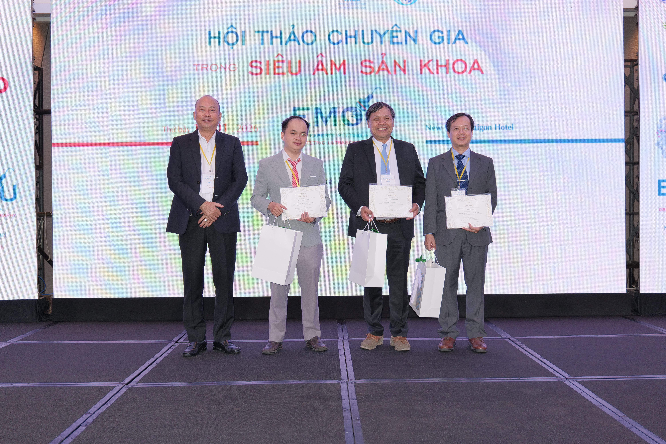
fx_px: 684
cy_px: 222
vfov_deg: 35.9
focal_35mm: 37
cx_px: 333
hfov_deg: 51.9
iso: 200
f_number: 4.6
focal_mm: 37
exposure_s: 1/100
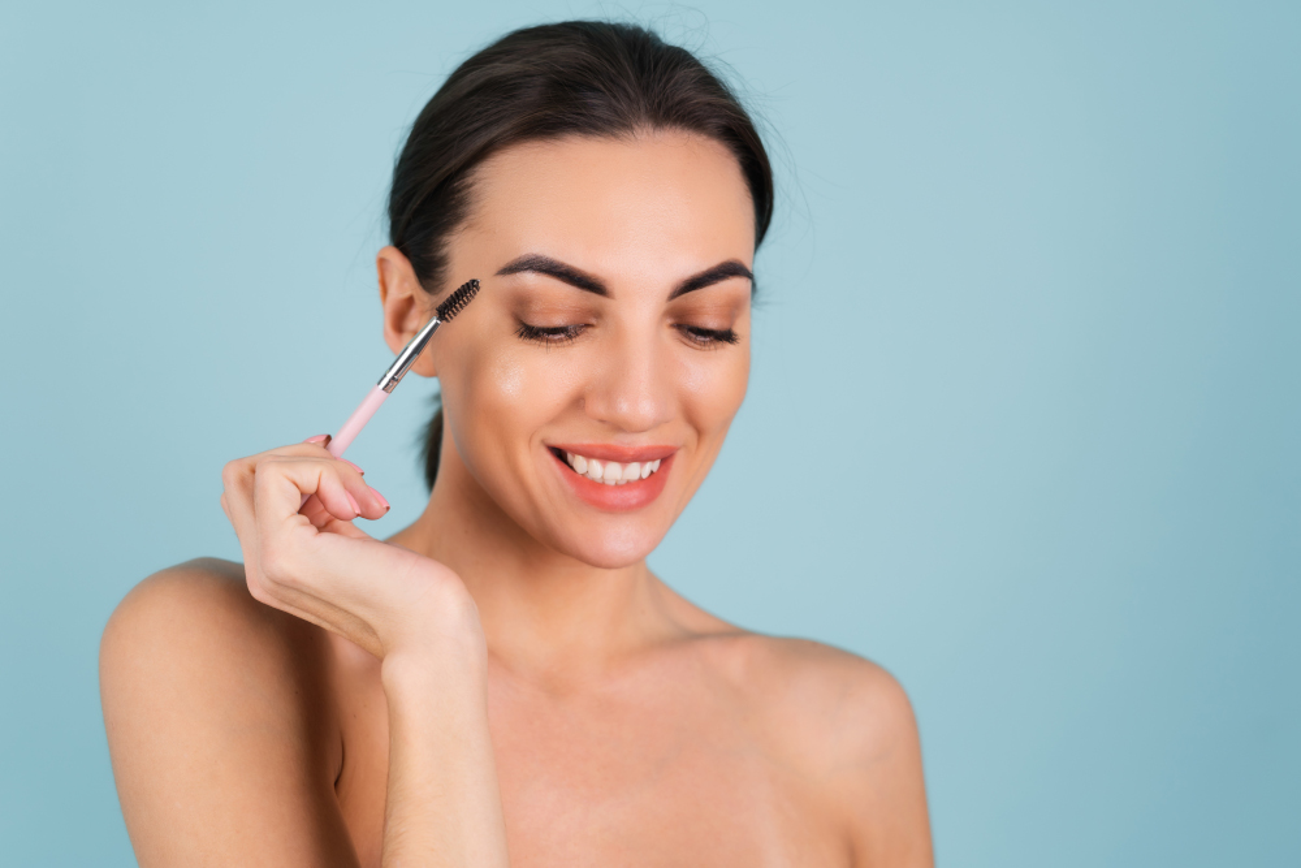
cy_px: 434
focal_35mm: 50
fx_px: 1807
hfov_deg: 39.6
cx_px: 650
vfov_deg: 27.0
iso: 100
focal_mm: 50
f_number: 3.5
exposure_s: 1/125
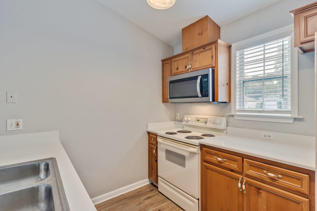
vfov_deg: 70.4
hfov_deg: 93.3
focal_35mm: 17
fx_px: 150
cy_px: 106
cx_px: 158
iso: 250
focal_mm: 17
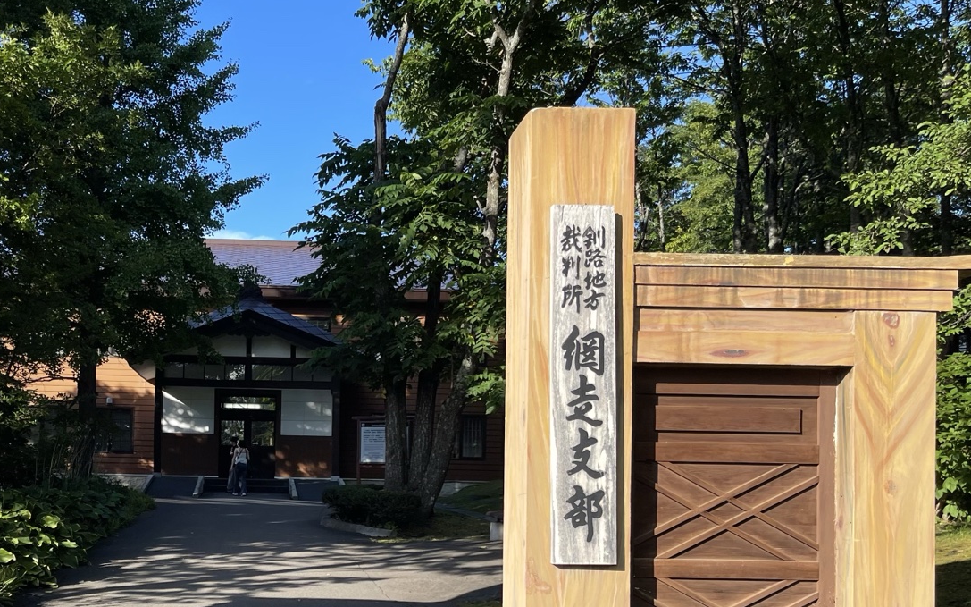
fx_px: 1032
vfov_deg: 32.1
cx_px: 289
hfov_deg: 49.1
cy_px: 457
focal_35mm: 39
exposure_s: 1/1575
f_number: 1.6
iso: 32
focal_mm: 5.1
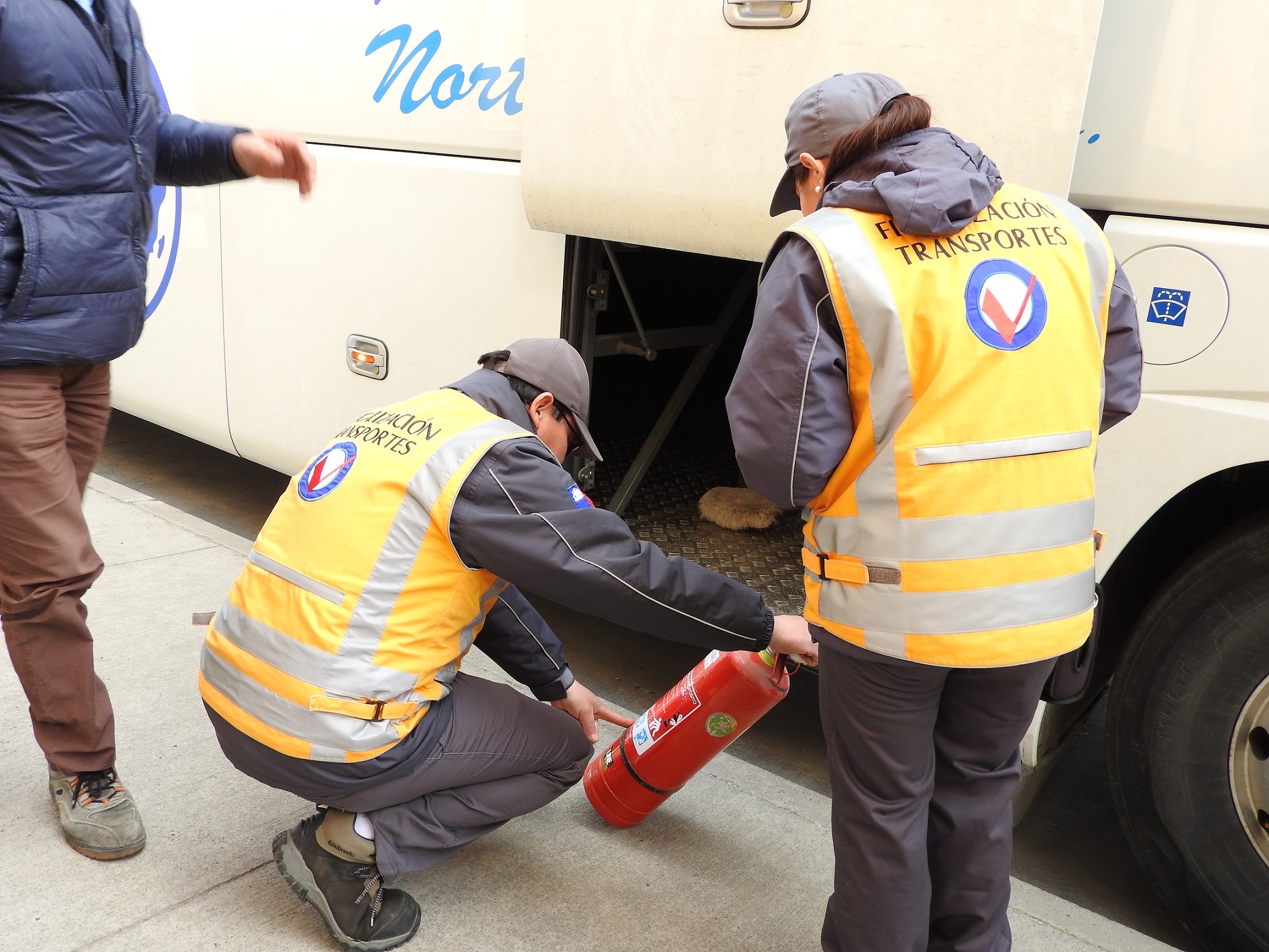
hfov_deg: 60.0
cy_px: 476
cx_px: 634
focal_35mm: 30
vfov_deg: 46.8
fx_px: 1100
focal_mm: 5.4
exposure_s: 1/100
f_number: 3.5
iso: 100
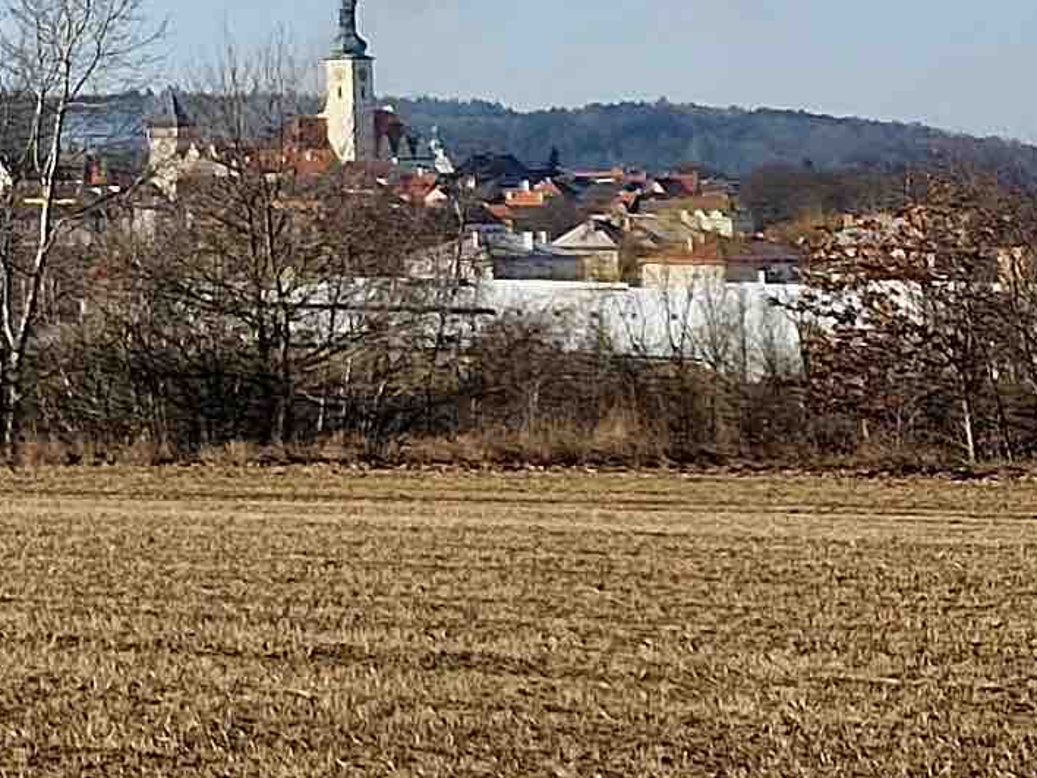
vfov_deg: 11.2
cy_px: -103
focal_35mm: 130
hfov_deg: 12.4
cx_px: -1346
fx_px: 3894
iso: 50
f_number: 1.8
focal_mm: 5.4
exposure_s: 1/1864
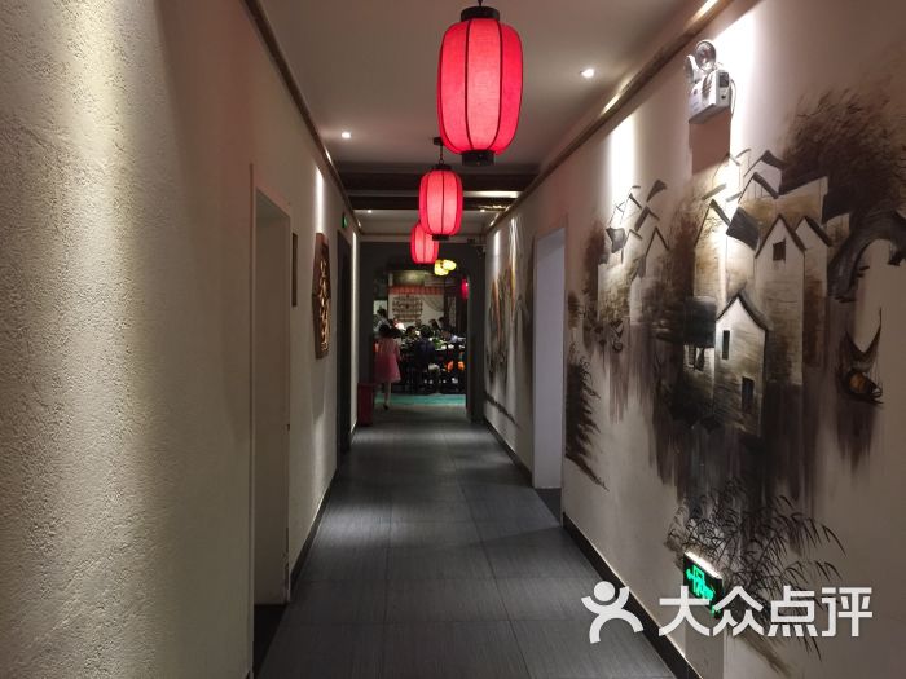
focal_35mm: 29
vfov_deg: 48.2
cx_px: 453
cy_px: 340
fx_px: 759
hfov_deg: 61.7
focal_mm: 4.15
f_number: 2.2
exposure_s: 1/8
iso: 125
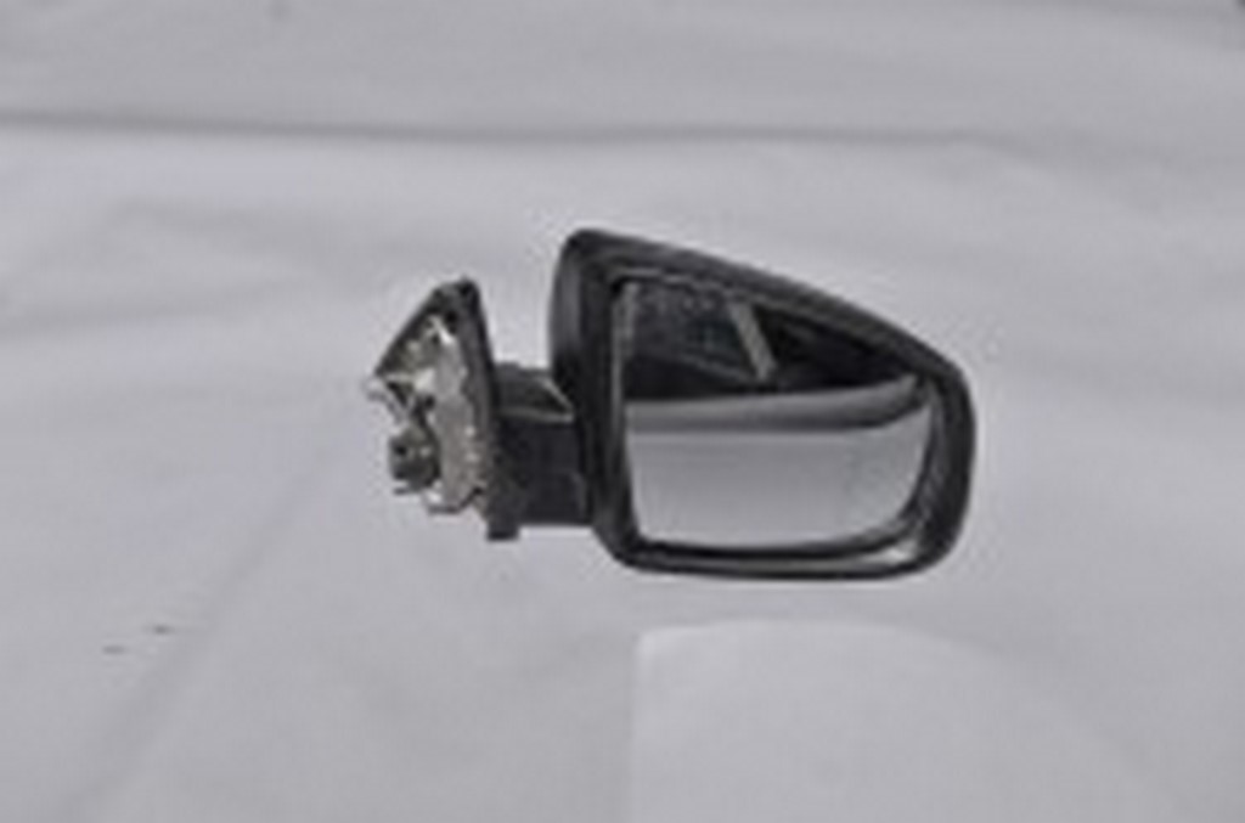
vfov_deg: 23.2
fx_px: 2001
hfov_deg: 34.6
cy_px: 412
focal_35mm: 58
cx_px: 622
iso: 200
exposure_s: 1/125
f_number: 7.1
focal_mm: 58
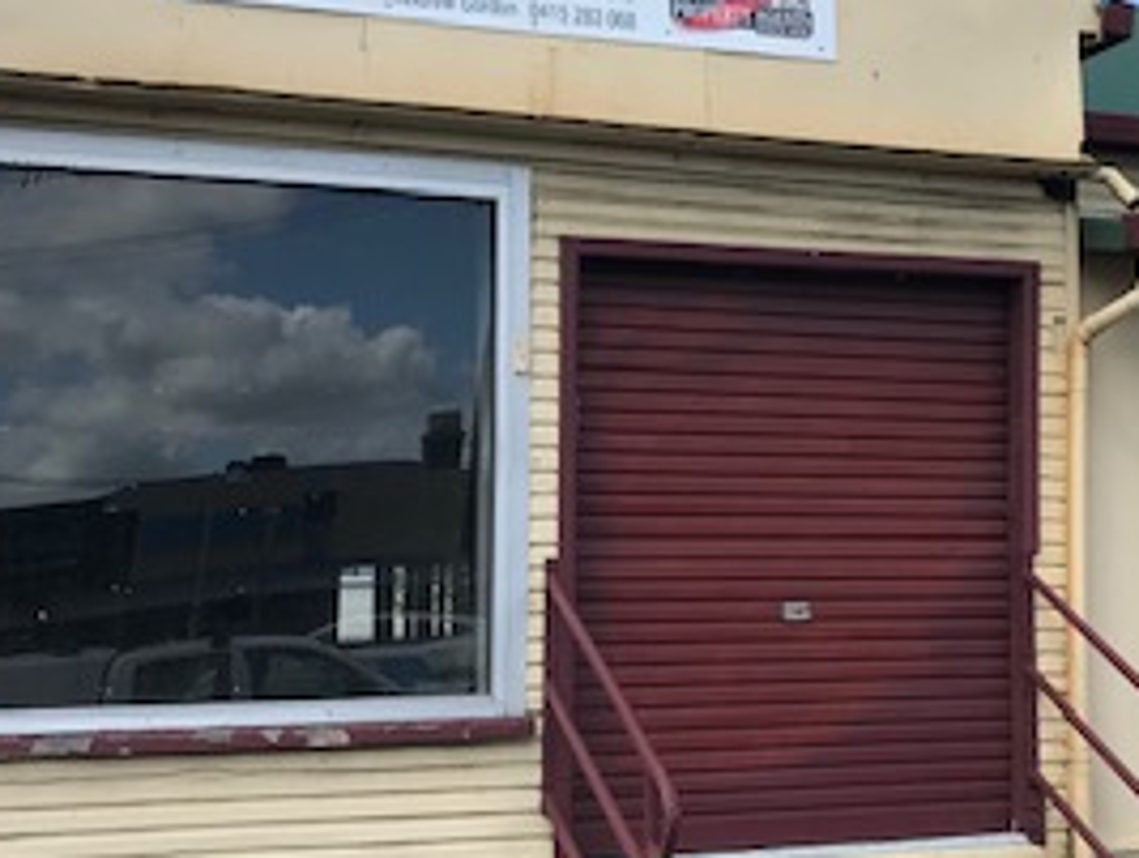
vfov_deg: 22.0
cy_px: 359
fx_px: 2208
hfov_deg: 28.4
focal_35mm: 67
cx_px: 896
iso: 20
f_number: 1.8
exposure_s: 1/1650
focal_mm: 3.99
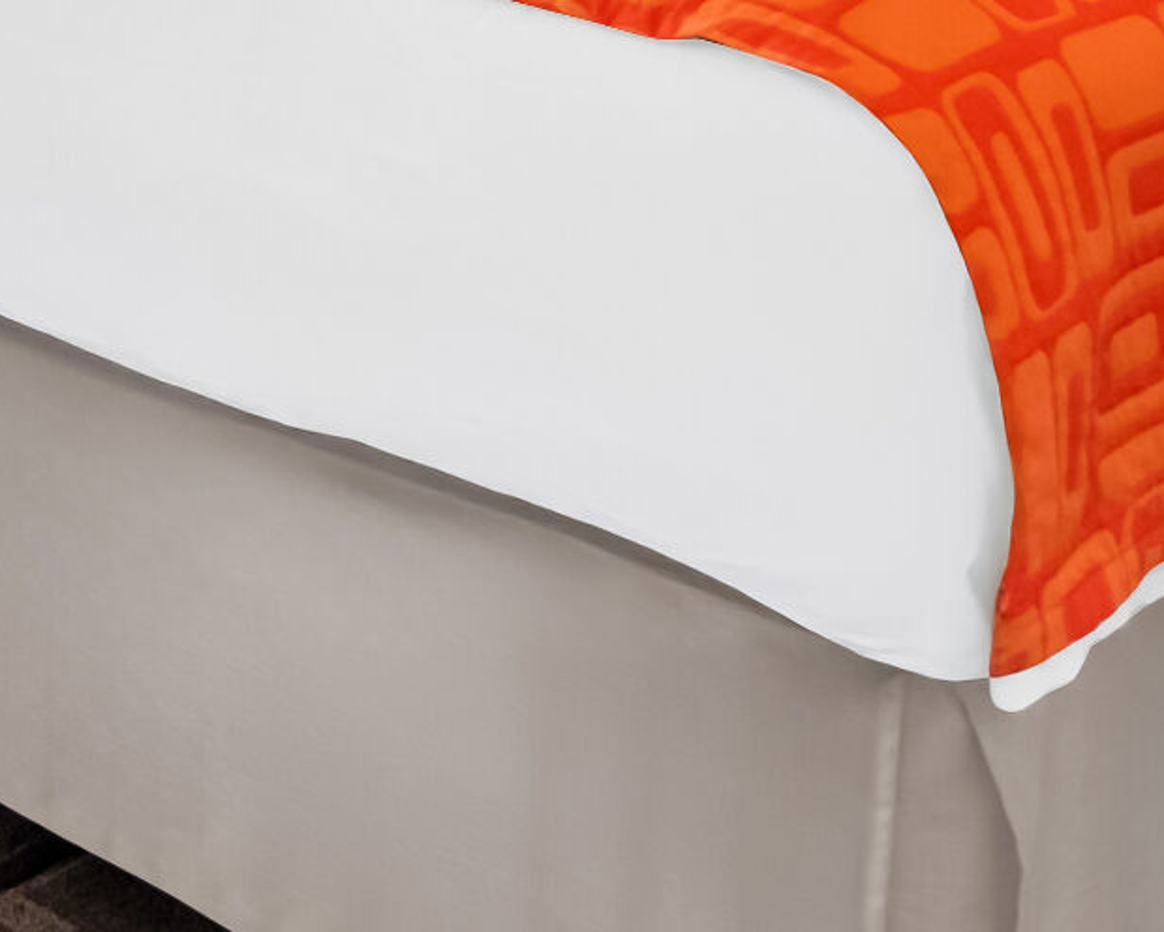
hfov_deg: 15.8
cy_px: -722
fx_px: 3755
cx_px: -697
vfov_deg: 12.9
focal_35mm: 109
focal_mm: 16
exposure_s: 1/4
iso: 320
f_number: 6.3
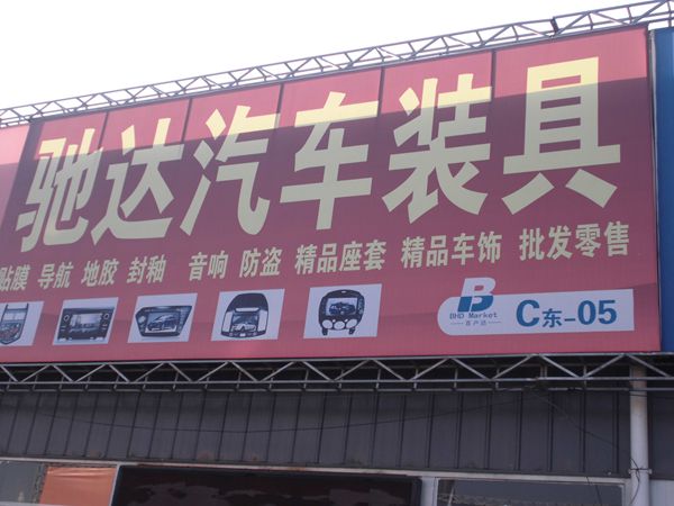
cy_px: 253
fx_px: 974
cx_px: 337
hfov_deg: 38.2
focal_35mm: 50
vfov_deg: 29.1
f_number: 4.5
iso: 64
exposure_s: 1/200
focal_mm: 9
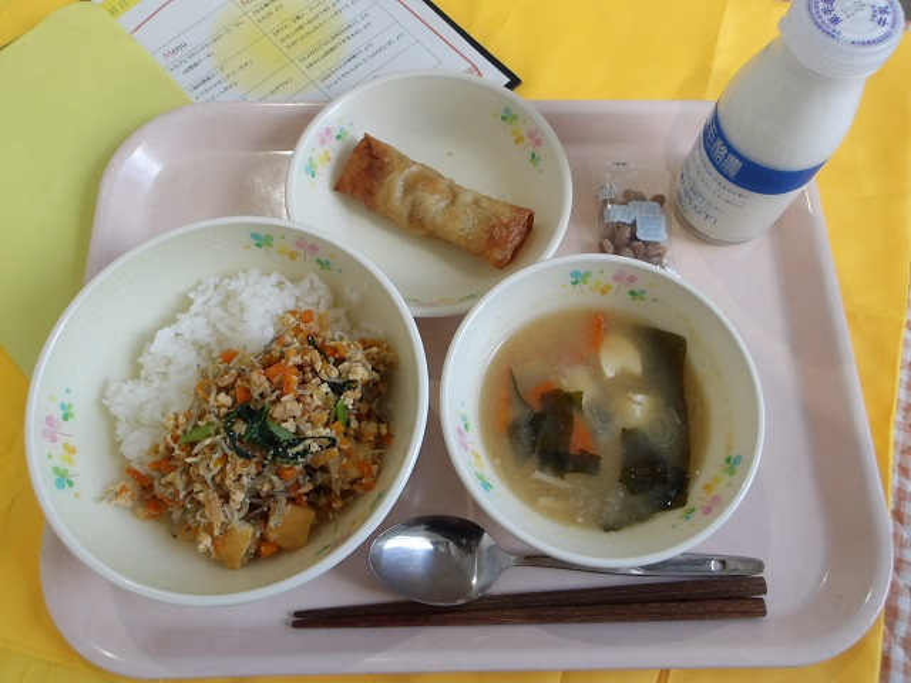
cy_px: 342
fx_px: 711
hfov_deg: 65.3
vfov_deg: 51.4
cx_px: 456
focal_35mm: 27
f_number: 3
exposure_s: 1/51
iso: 100
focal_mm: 4.9
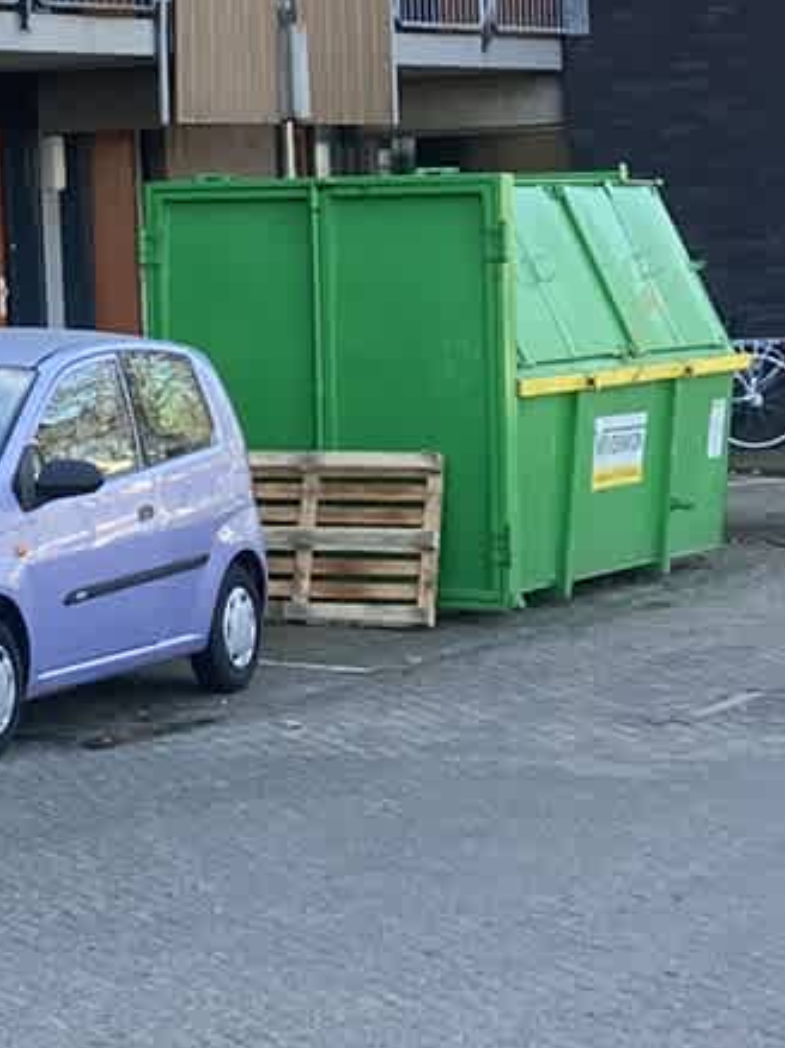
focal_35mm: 131
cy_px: 225
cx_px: -938
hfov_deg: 10.2
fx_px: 3965
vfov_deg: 15.0
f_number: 1.8
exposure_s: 1/187
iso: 20
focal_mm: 4
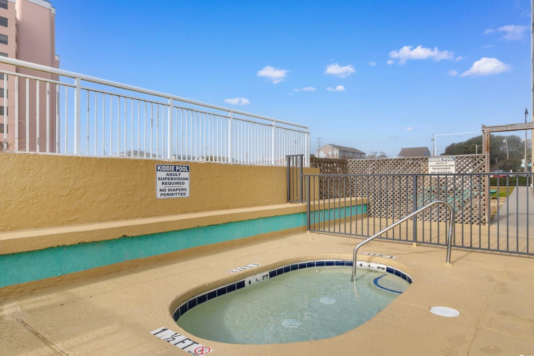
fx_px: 326
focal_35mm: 22
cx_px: 262
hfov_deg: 78.6
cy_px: 173
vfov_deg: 57.2
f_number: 10
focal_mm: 14
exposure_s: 1/400
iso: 100
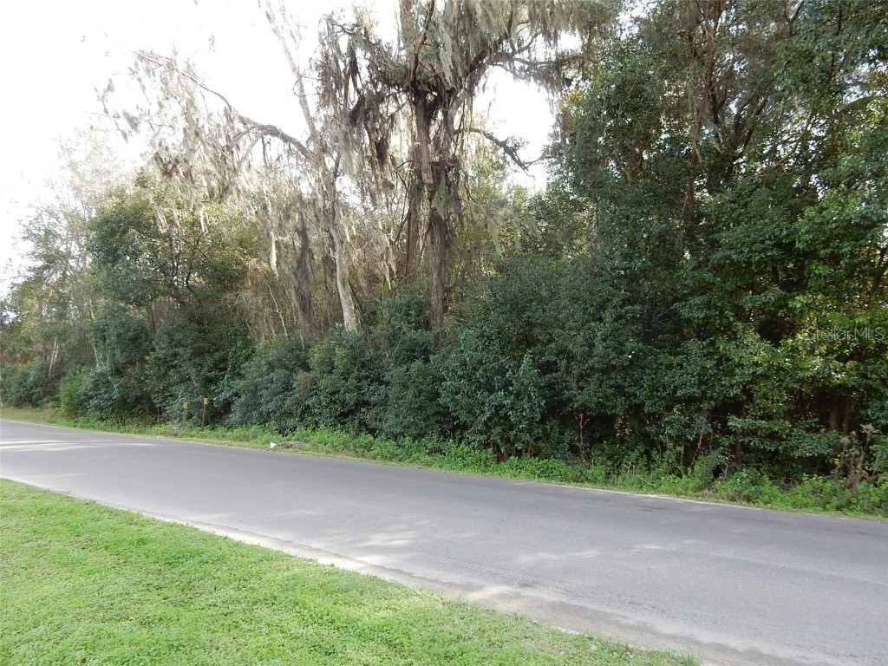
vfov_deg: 54.9
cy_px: 333
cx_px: 444
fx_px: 641
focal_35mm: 25
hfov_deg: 69.4
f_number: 3.7
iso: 125
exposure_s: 1/100
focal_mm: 4.5
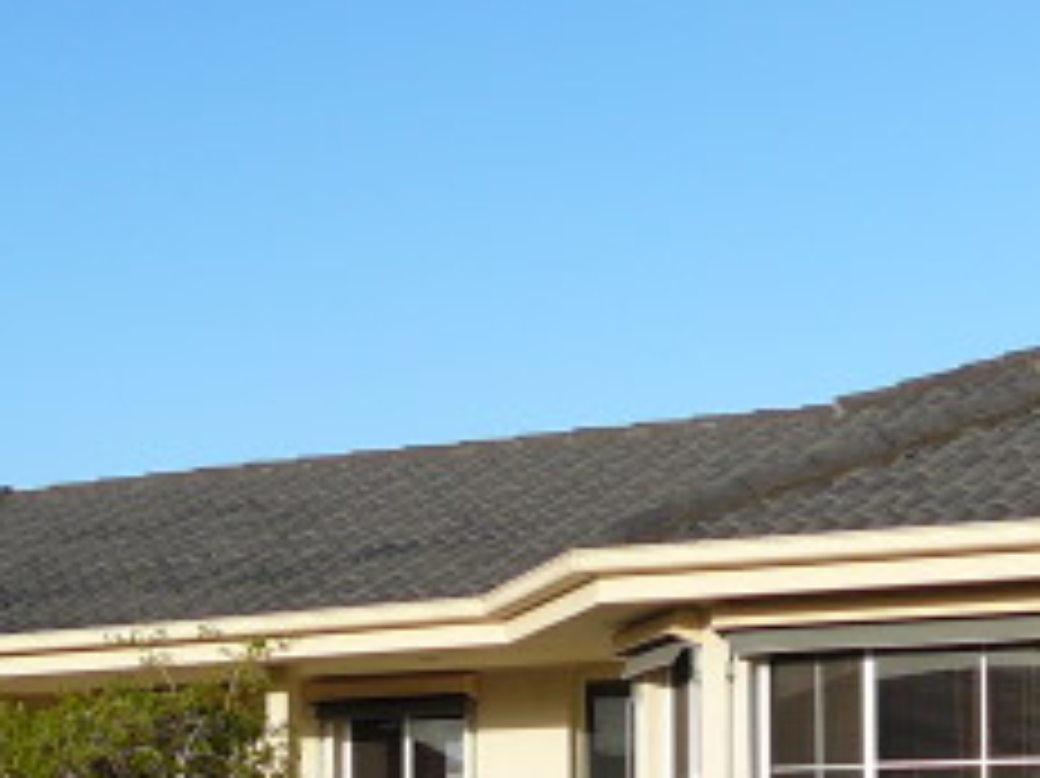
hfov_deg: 20.2
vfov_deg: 14.7
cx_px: 563
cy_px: 944
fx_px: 2913
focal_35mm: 97
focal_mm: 5.2
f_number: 2.8
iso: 80
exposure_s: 1/800
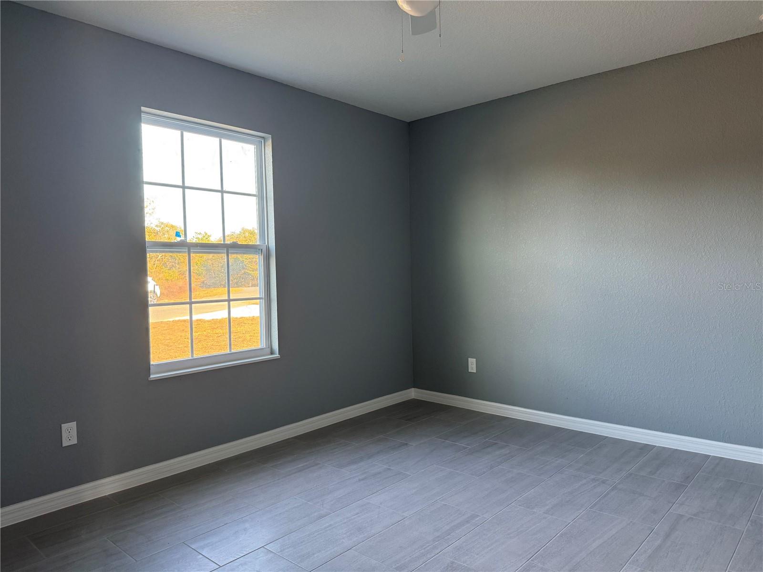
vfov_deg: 56.8
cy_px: 286
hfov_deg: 71.6
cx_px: 382
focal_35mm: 24
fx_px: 529
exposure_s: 1/60
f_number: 1.78
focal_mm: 6.76
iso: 160
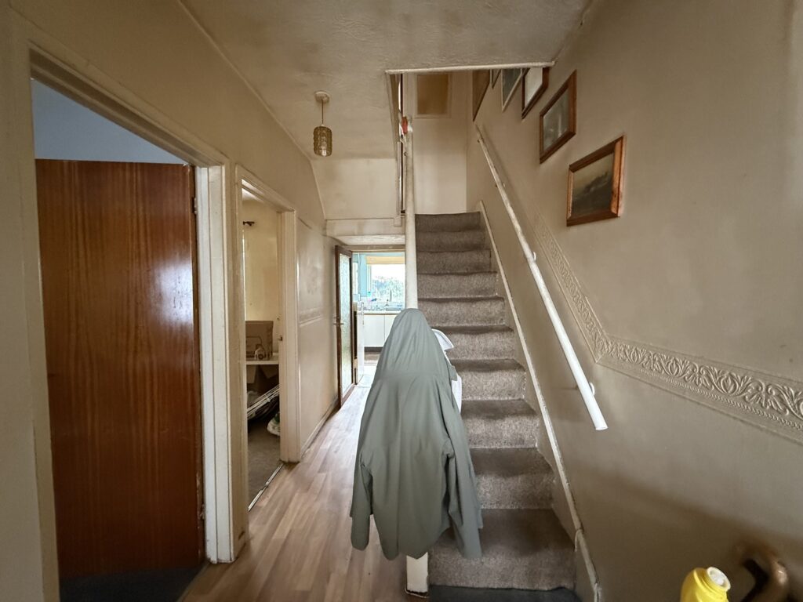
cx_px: 402
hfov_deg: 102.1
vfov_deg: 85.7
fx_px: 325
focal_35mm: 14
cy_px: 301
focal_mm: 2.22
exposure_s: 1/60
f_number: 2.2
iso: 800
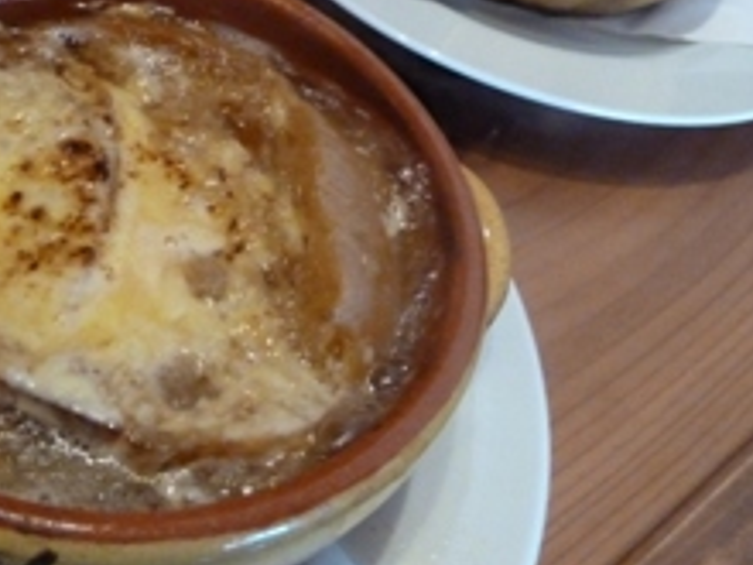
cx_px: 212
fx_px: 1109
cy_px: 192
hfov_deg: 36.8
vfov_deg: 28.4
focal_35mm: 51
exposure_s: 1/40
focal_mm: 4.1
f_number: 3.3
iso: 800
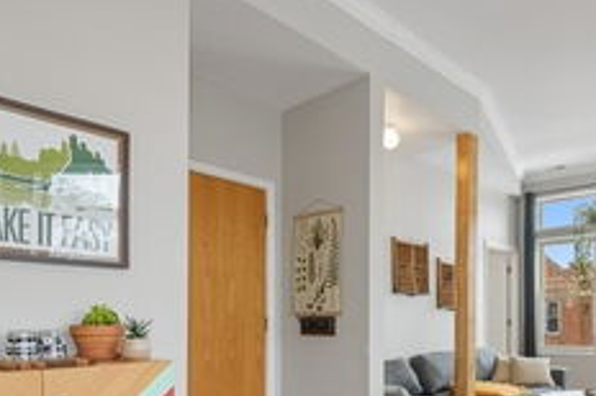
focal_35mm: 29
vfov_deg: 42.0
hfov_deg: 61.3
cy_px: 339
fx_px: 479
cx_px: 421
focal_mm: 14
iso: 200
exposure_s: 1/25
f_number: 5.6
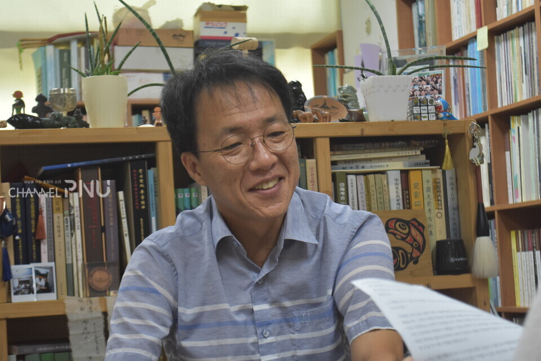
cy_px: 180
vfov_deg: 16.6
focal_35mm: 82
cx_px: 270
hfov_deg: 24.6
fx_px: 1240
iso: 1100
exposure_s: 1/60
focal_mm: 55
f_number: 5.6
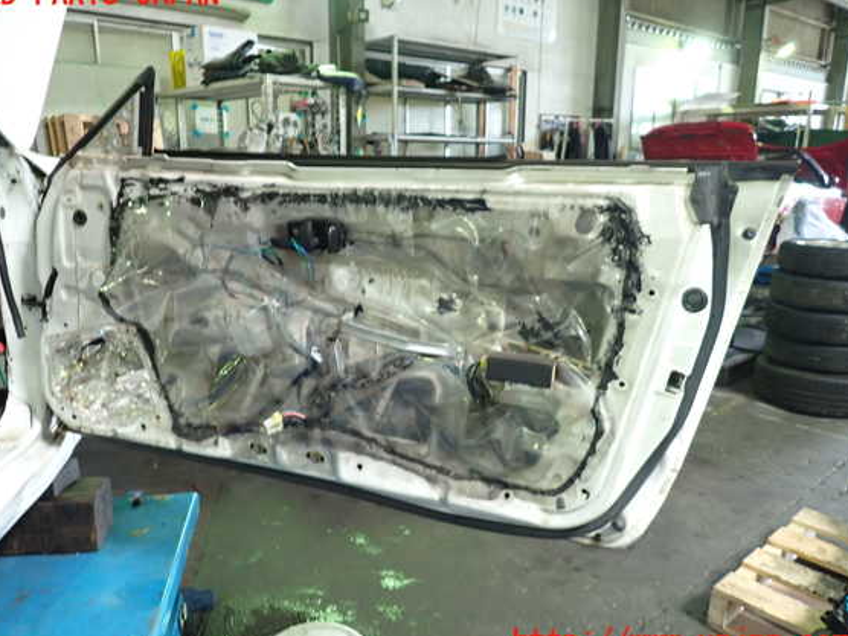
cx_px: 400
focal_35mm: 27
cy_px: 319
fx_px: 661
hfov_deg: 65.3
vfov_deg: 51.4
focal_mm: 4.5
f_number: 2
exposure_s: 1/30
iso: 200
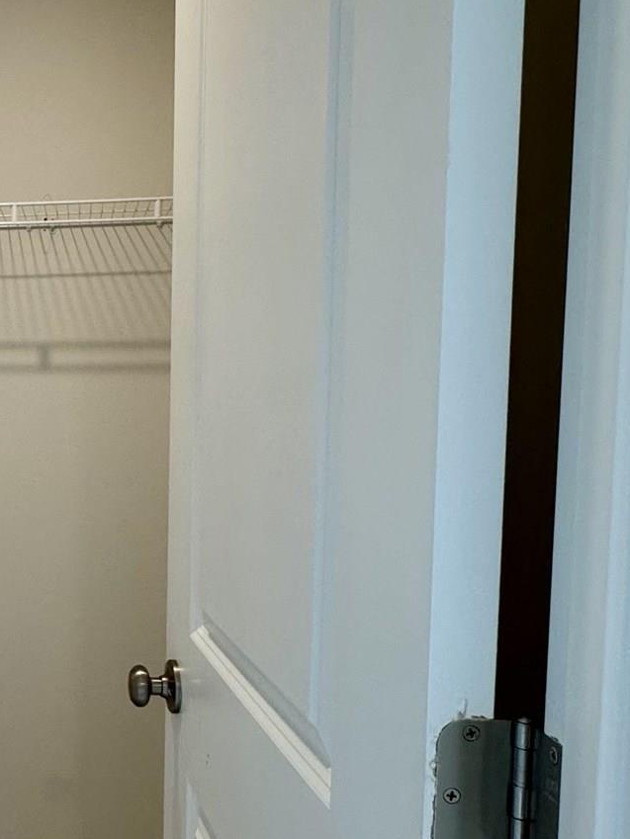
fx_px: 922
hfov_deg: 32.6
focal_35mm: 38
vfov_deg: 48.9
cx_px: -80
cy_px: 454
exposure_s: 1/120
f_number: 2.2
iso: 160
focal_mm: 2.22
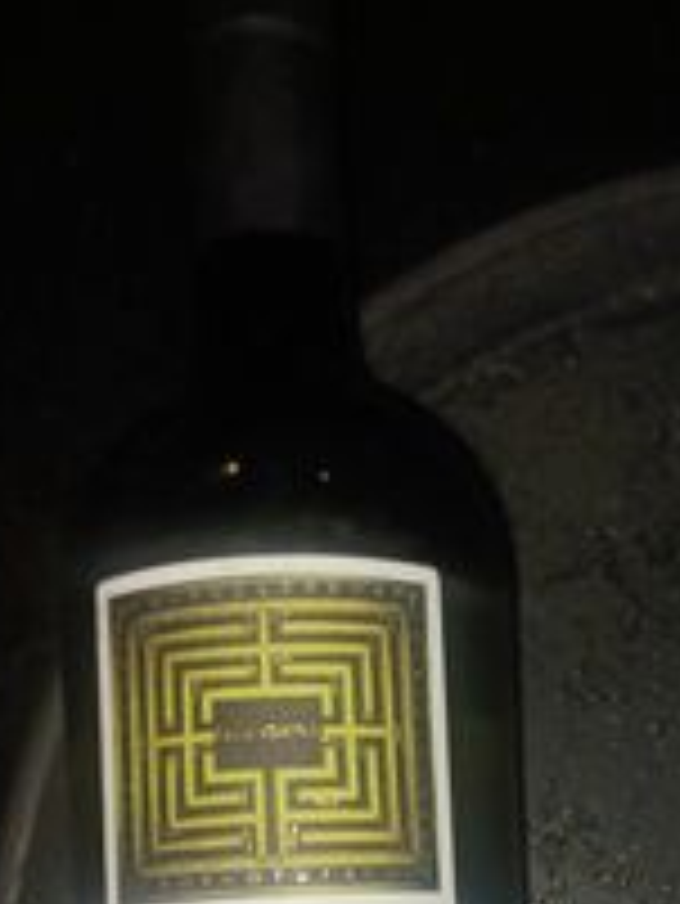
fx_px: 1387
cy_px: 839
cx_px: 509
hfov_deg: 27.2
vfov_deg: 33.9
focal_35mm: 53
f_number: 1.8
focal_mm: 4.6
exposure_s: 1/50
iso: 100
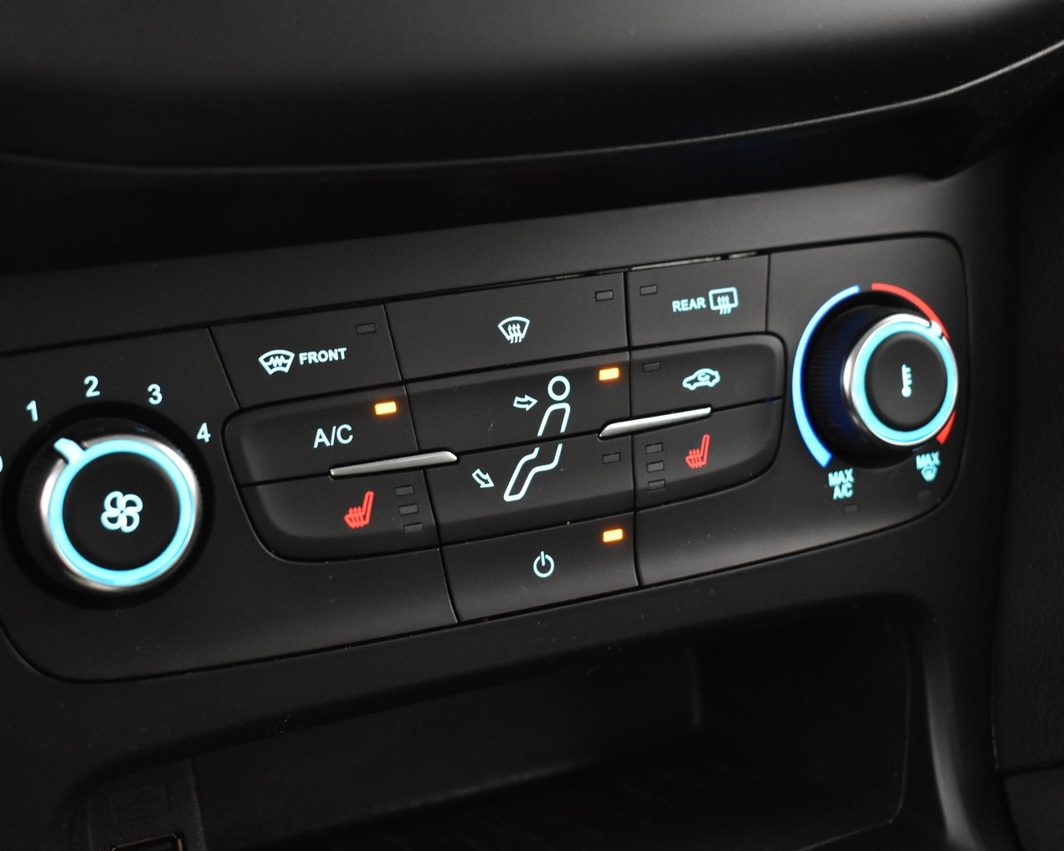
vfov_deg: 25.0
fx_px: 1921
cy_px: 424
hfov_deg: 30.9
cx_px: 444
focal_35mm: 61
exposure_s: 1/13
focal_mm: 34
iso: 3200
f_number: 4.5
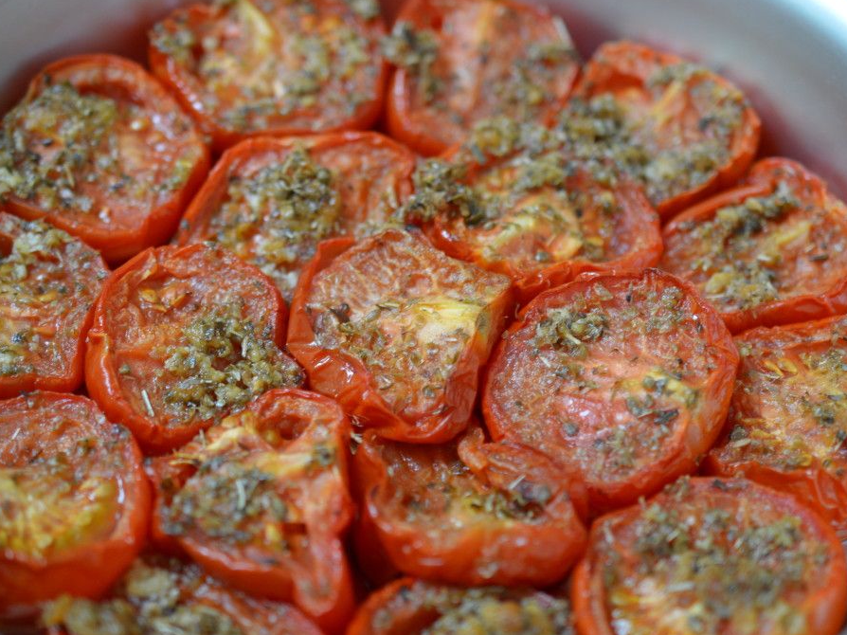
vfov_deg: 22.2
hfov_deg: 29.4
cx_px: 411
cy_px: 317
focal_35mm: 66
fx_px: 1614
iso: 560
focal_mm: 40
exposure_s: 1/60
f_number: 3
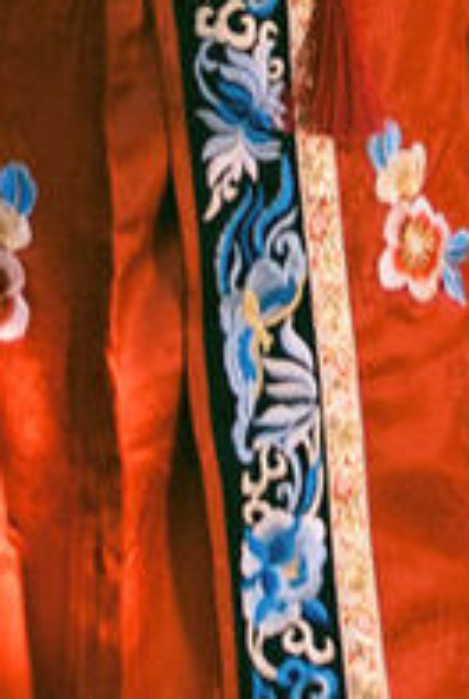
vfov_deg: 2.7
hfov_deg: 1.9
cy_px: -1400
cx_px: 25
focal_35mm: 742
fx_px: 14448
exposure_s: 1/320
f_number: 2.8
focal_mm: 93
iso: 250
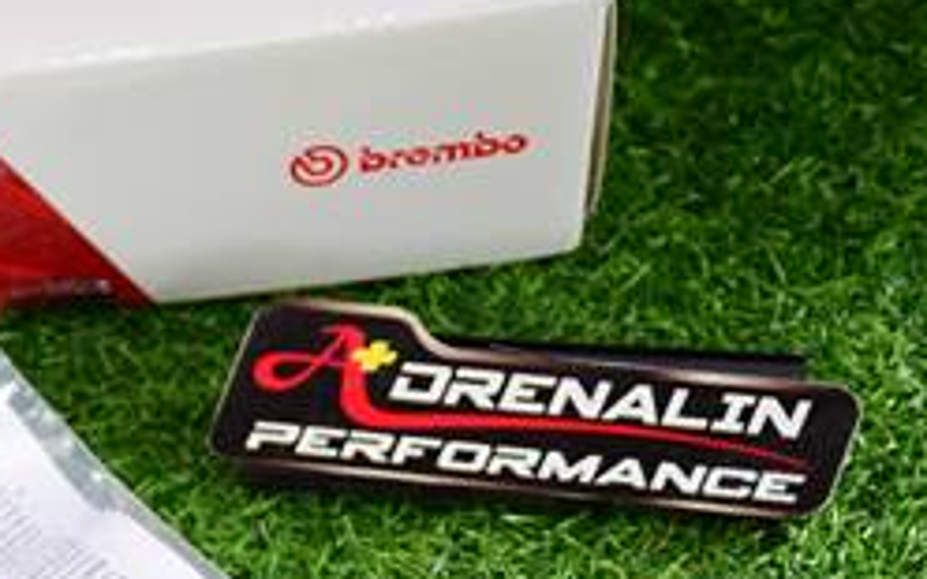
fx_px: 3090
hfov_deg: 16.8
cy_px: 598
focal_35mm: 122
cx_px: 71
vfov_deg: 10.6
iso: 1250
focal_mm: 31
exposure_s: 1/100
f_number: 3.5
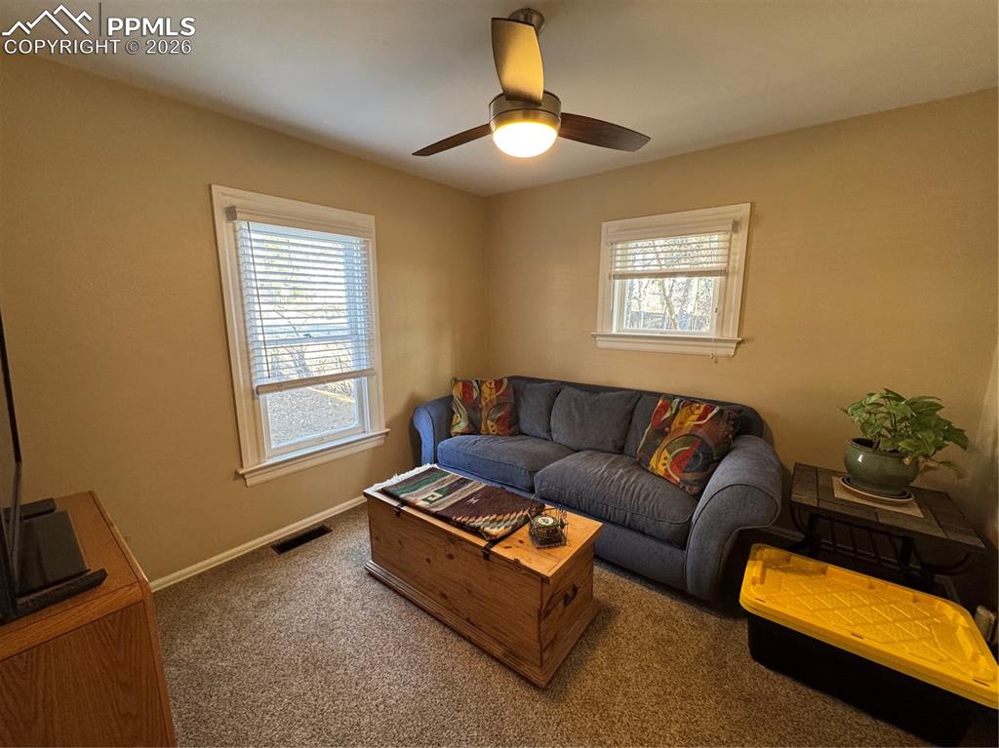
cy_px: 374
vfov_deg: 85.6
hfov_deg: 102.1
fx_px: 404
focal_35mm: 14
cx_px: 500
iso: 250
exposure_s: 1/120
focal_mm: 2.22
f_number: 2.2
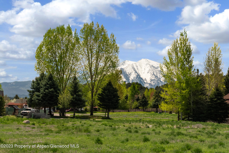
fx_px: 445
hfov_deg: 28.8
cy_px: 76
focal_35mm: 70
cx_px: 114
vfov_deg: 19.5
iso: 800
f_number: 7.1
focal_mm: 70
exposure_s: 1/2500
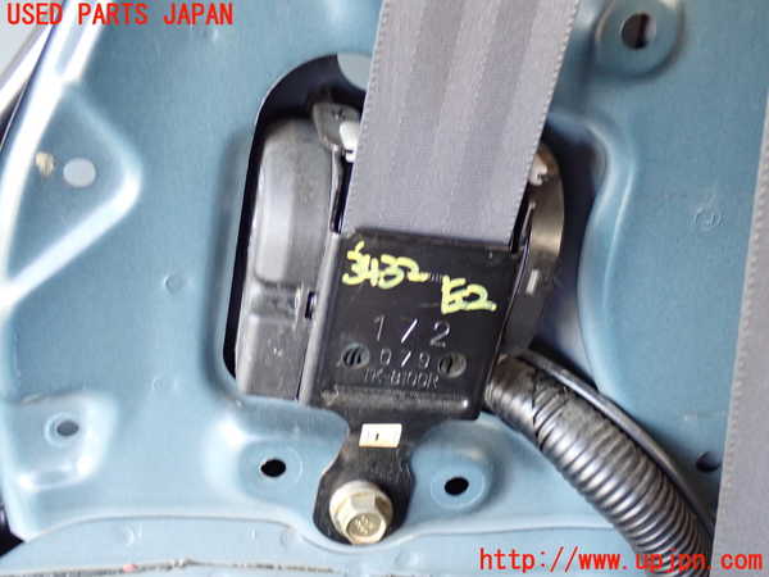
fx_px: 1111
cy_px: 288
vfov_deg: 29.1
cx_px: 384
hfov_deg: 38.2
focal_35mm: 50
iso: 800
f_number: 3.2
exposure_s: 1/25
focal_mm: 9.01
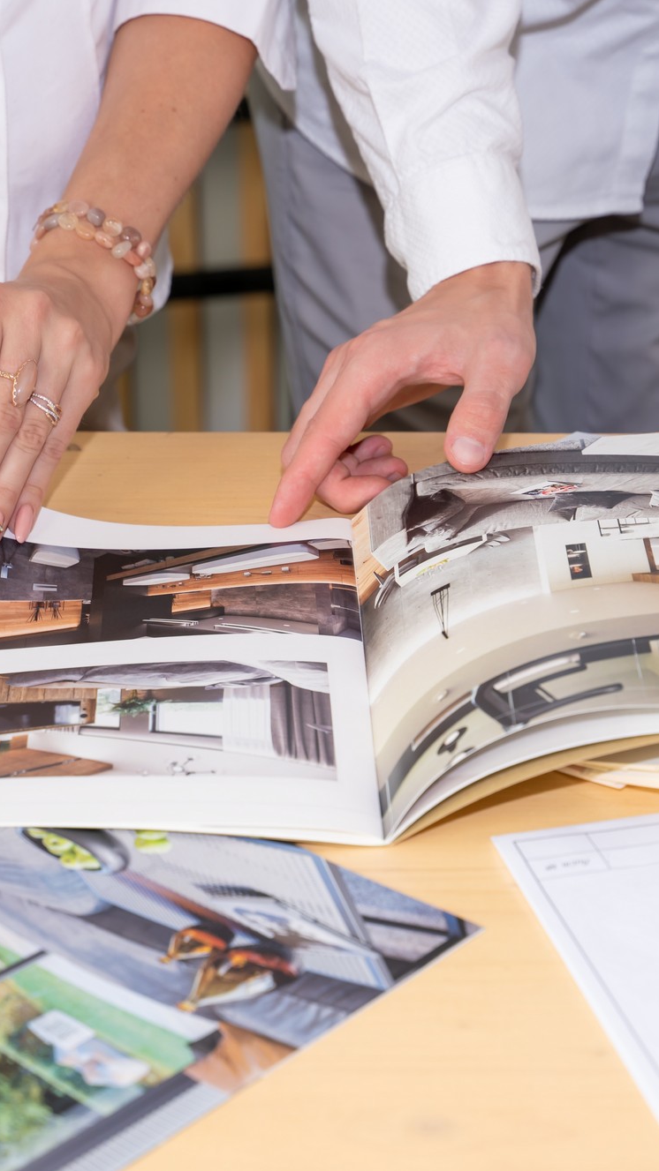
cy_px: 586
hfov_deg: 13.4
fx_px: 2797
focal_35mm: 90
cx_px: 366
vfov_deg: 23.7
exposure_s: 1/100
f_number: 5
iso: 160
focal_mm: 57
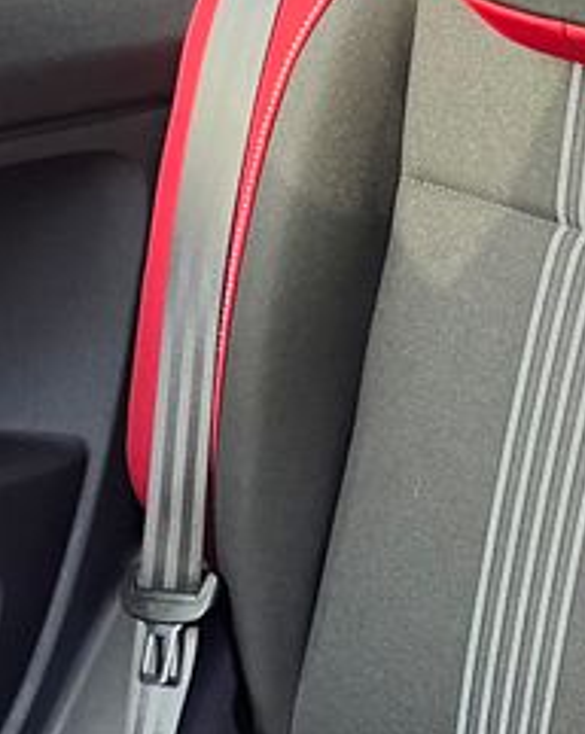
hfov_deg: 13.0
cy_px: 987
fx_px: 2343
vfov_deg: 16.7
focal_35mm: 108
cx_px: 1018
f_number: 1.6
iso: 250
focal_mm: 5.1
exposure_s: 1/60
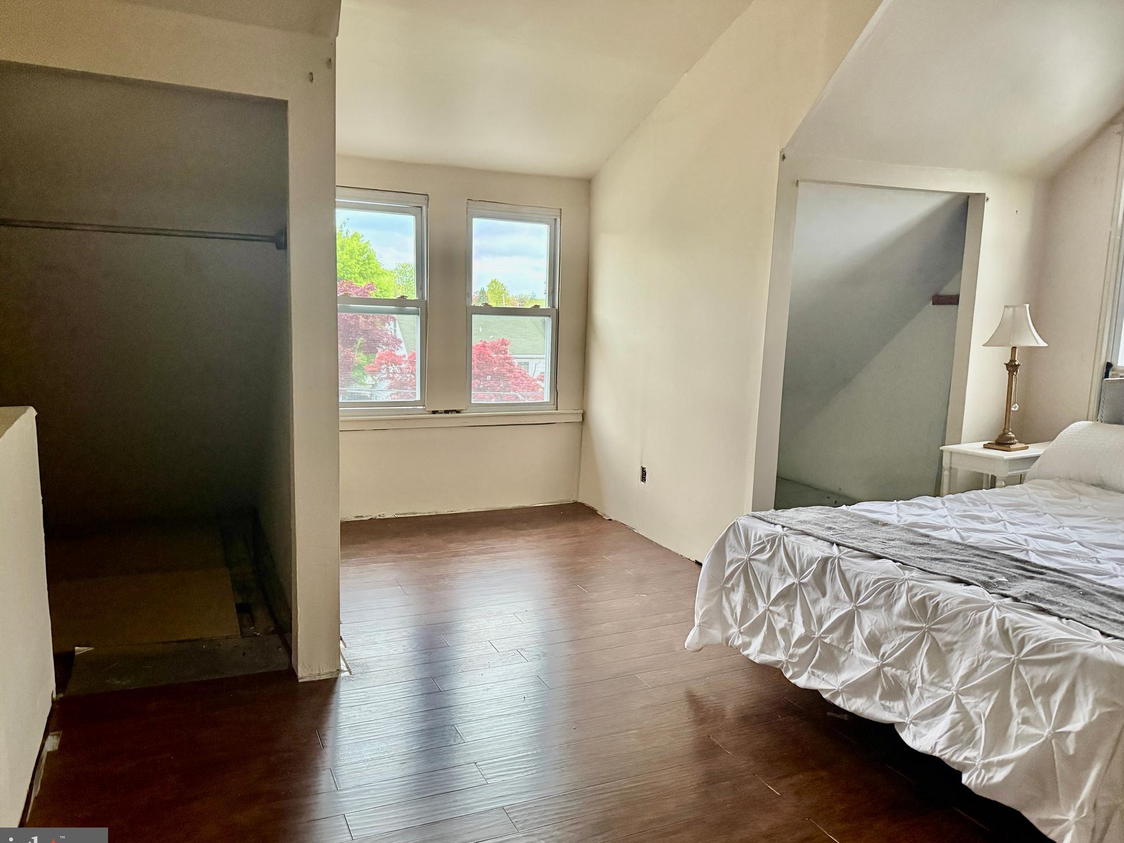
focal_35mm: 25
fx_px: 812
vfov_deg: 54.9
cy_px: 436
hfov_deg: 69.4
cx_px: 551
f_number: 1.78
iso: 800
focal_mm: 6.76
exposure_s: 1/57
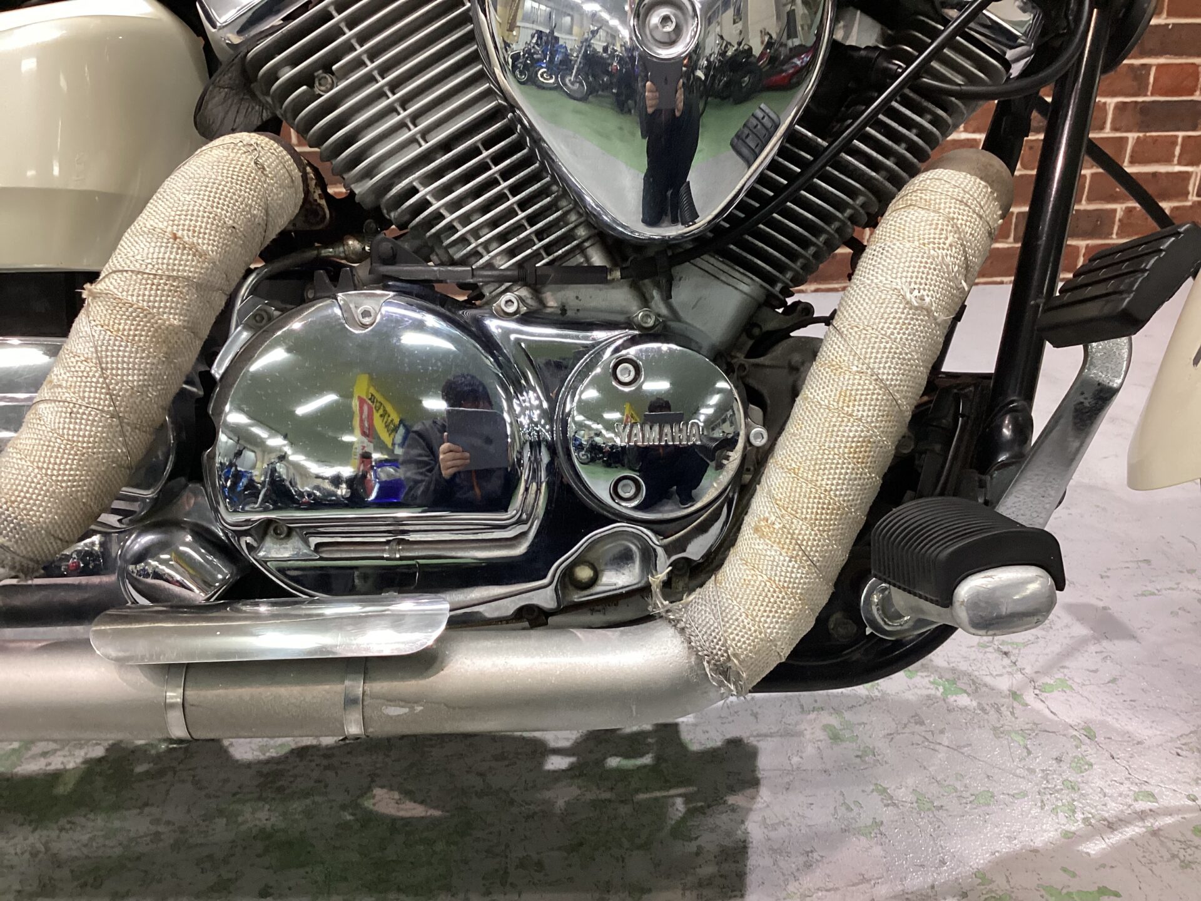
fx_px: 1076
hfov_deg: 58.4
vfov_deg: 45.4
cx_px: 600
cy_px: 450
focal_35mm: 31
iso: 200
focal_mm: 3.3
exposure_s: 1/60
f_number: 2.4
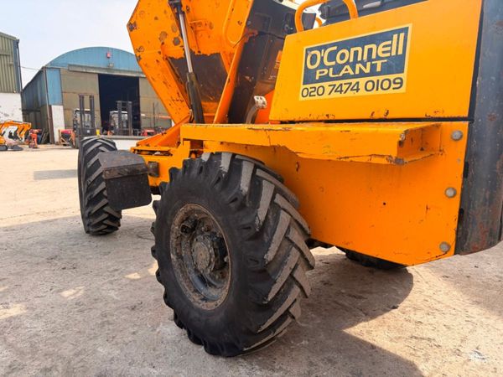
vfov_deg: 56.8
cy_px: 188
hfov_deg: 71.6
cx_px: 252
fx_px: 349
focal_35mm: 24
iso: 100
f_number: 1.78
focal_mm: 6.76
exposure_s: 1/780
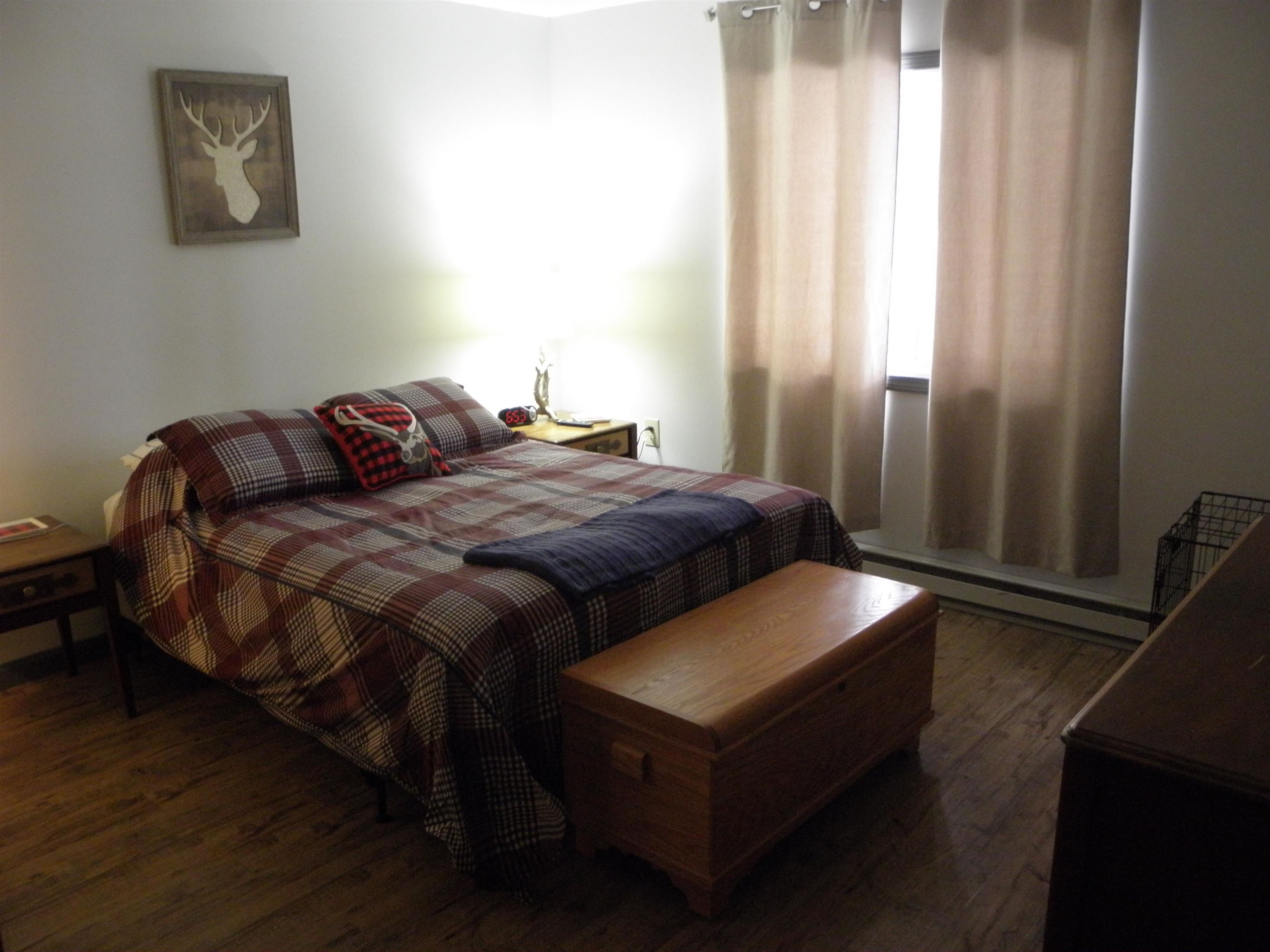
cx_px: 635
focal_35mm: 29
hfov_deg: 61.7
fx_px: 1064
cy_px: 476
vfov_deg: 48.2
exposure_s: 1/8
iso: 400
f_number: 2.9
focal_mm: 5.16
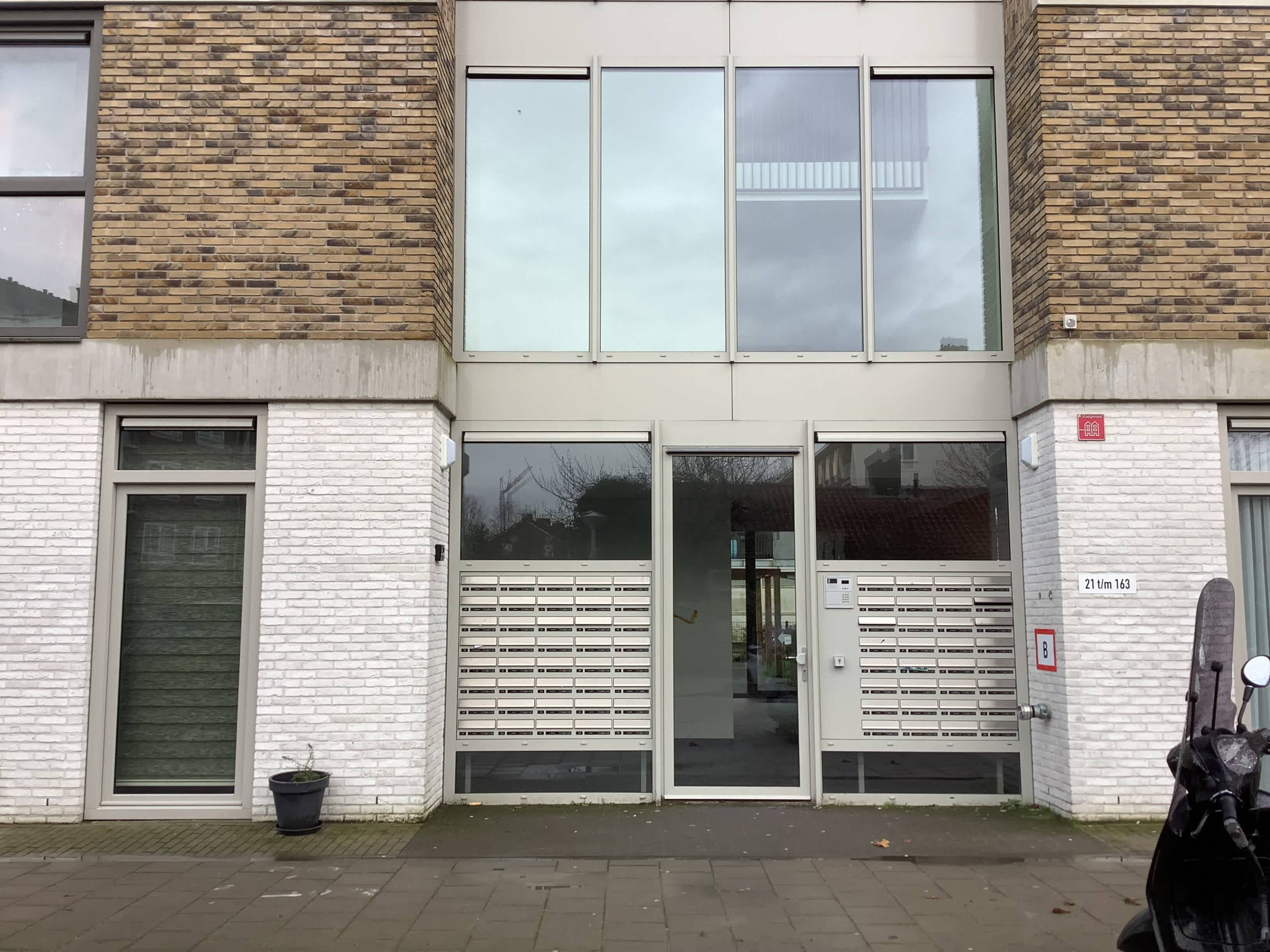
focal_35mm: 31
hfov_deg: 58.4
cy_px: 476
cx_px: 635
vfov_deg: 45.4
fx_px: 1137
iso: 25
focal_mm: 3.3
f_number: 2.4
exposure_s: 1/190
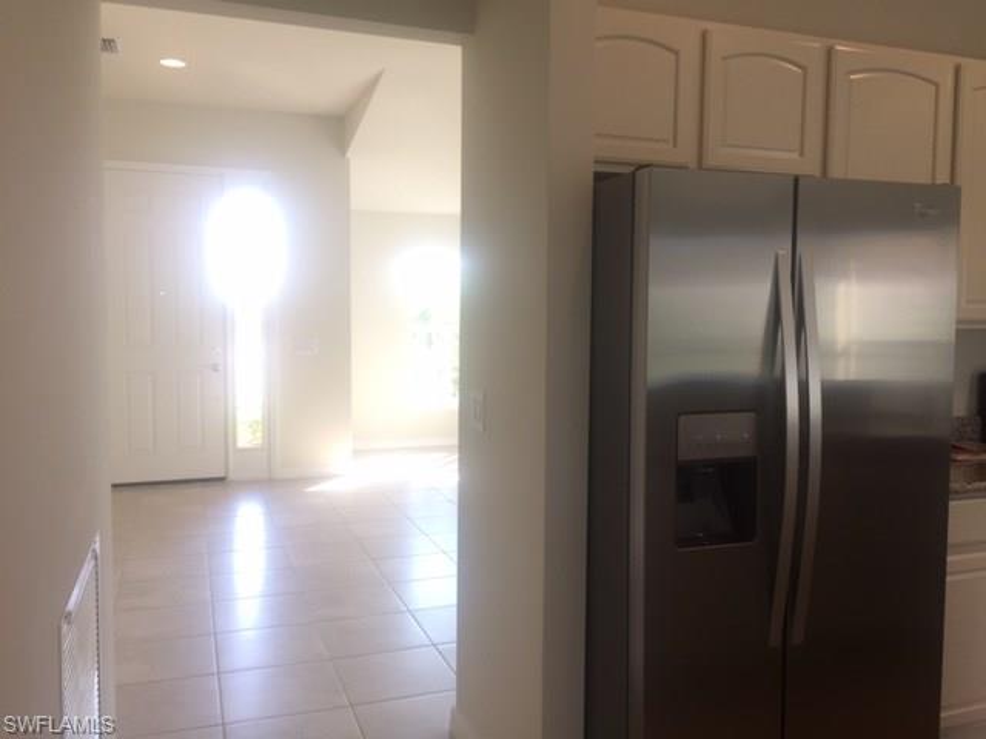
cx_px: 493
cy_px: 370
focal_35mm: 29
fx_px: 826
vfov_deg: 48.2
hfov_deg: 61.7
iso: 32
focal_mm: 4.15
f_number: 2.2
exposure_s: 1/60
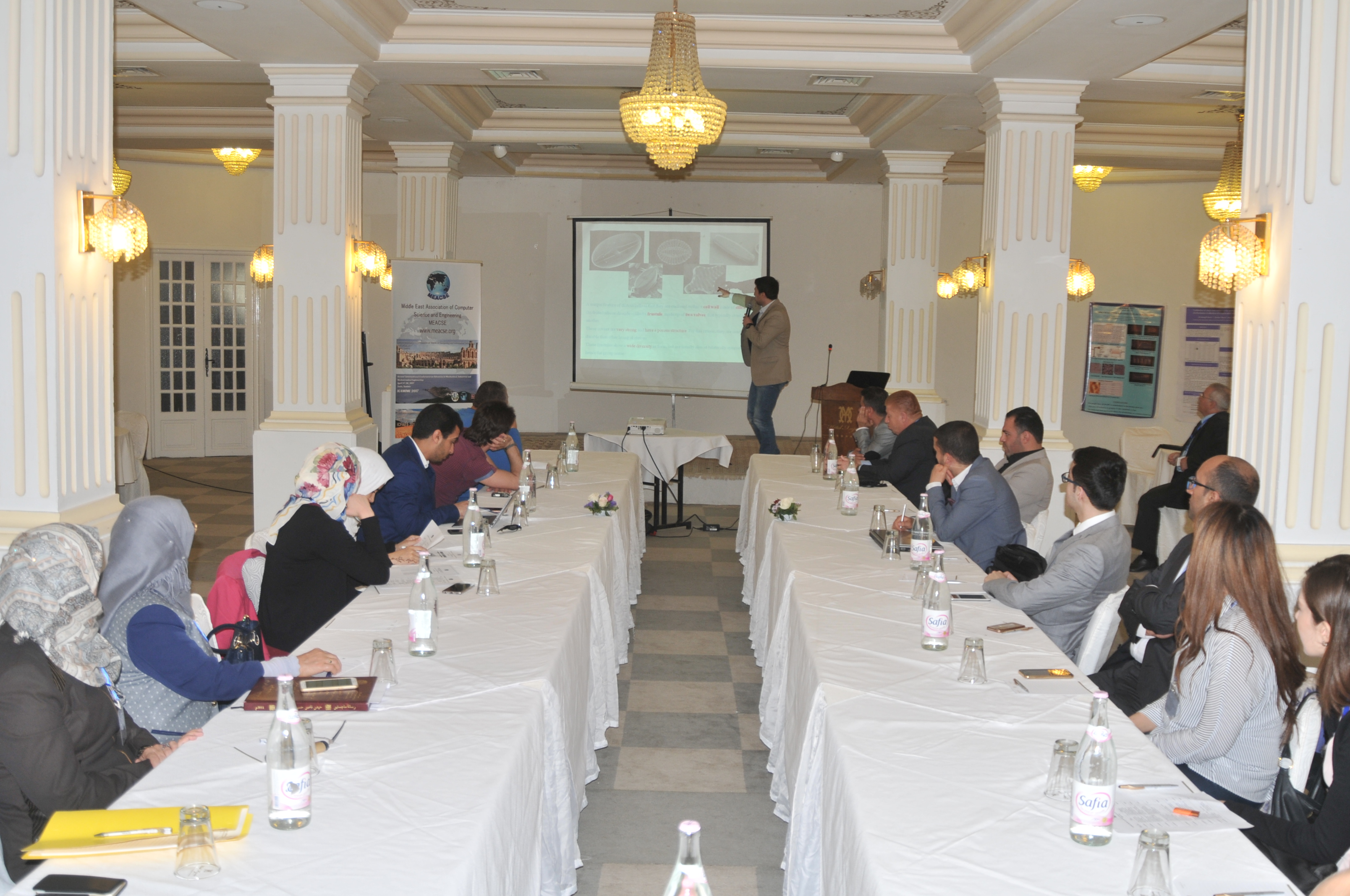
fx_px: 1348
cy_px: 448
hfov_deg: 53.2
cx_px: 675
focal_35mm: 36
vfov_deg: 36.8
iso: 250
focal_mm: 24
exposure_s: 1/50
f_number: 4
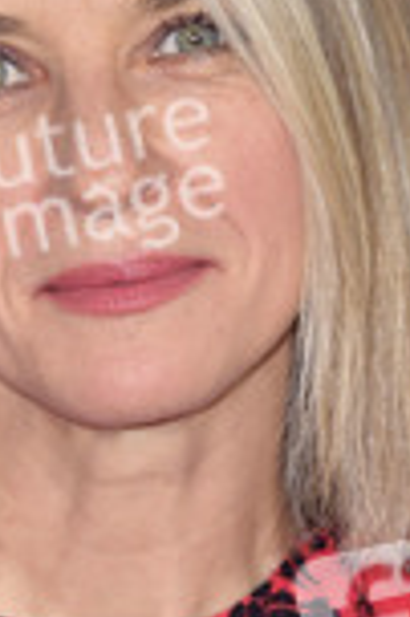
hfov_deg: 2.1
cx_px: 136
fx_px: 11300
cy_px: 398
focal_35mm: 660
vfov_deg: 3.1
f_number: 7.1
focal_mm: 250
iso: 400
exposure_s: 1/250
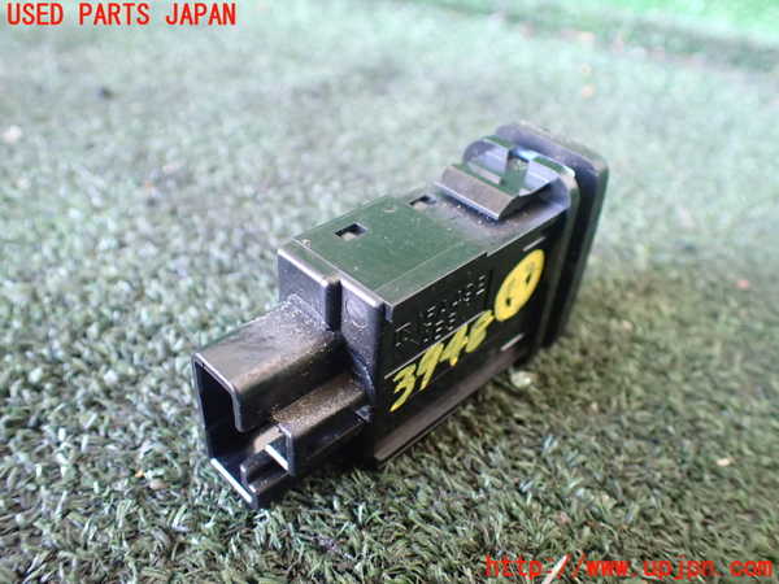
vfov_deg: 46.8
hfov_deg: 60.0
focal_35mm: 30
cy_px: 292
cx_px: 390
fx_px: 675
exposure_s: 1/30
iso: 1000
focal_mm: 5.4
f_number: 2.3
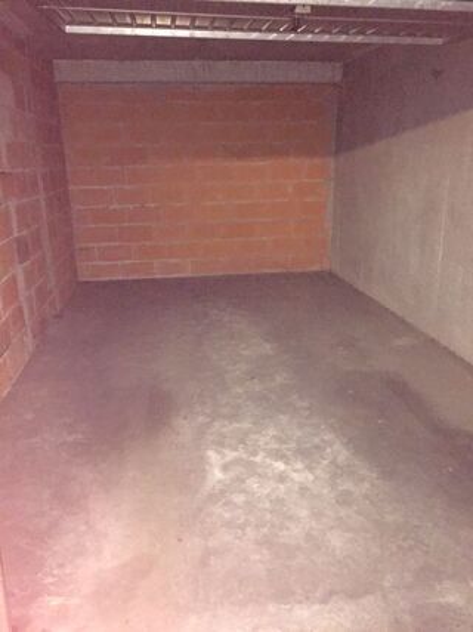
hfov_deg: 48.2
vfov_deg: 61.7
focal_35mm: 29
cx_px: 236
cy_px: 316
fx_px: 529
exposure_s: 1/17
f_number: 2.2
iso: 1600
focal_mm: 4.15
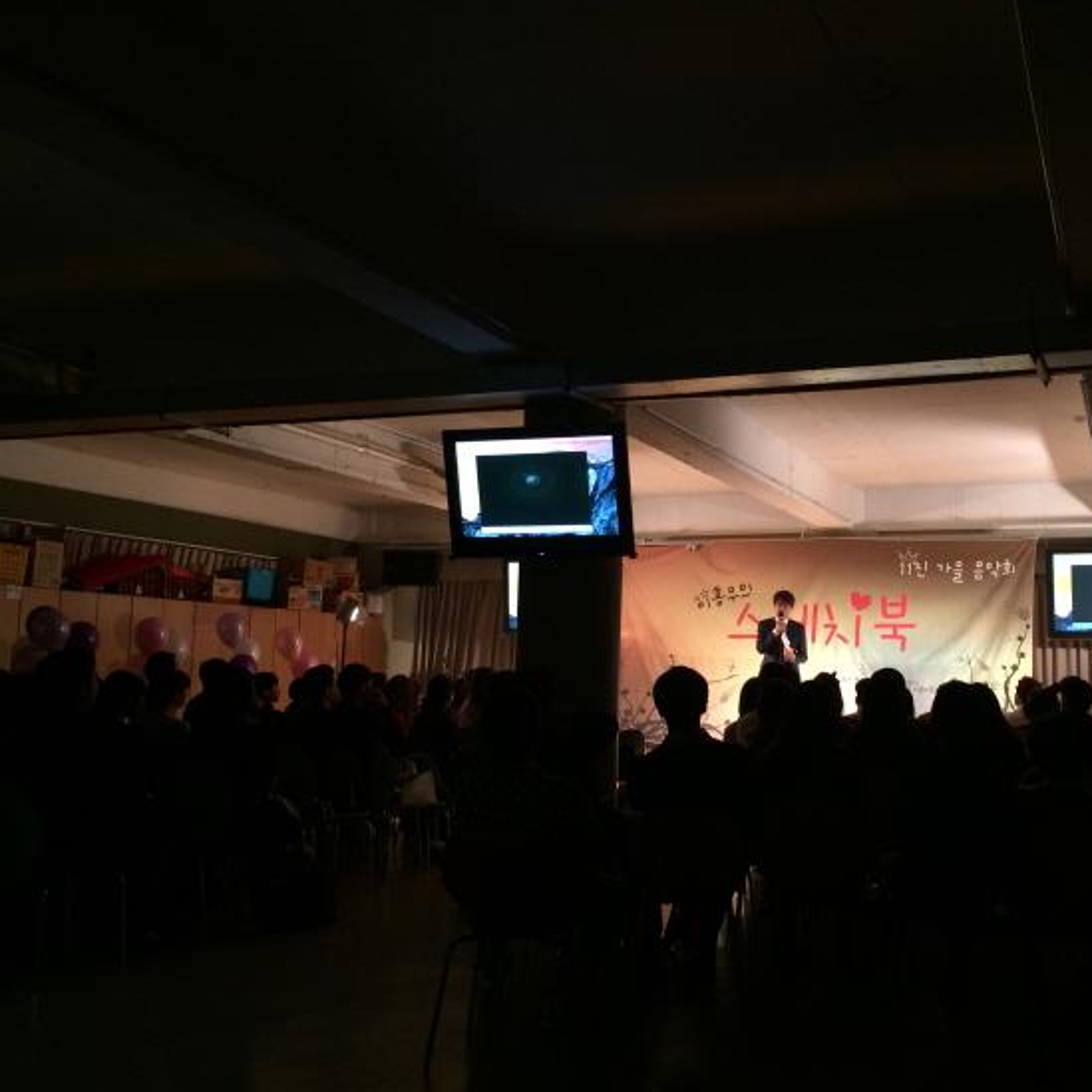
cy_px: 539
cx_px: 682
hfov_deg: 46.8
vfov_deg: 47.2
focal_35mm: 35
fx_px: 1249
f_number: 2.2
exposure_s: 1/30
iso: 100
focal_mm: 4.15
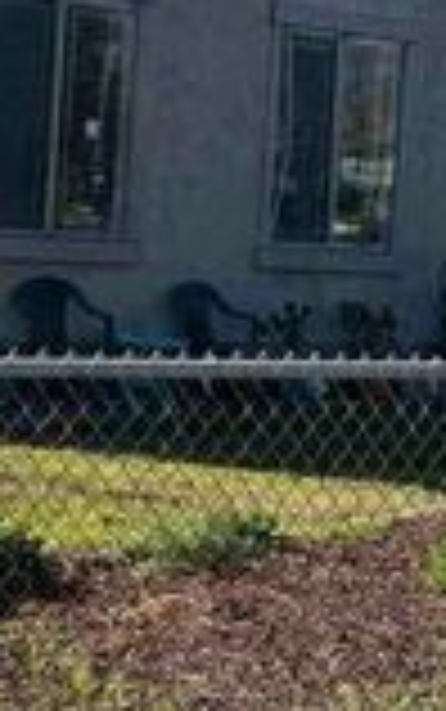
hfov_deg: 14.9
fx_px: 1689
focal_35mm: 87
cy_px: 241
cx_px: 77
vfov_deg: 23.7
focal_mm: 5.7
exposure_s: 1/3077
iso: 50
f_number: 1.5
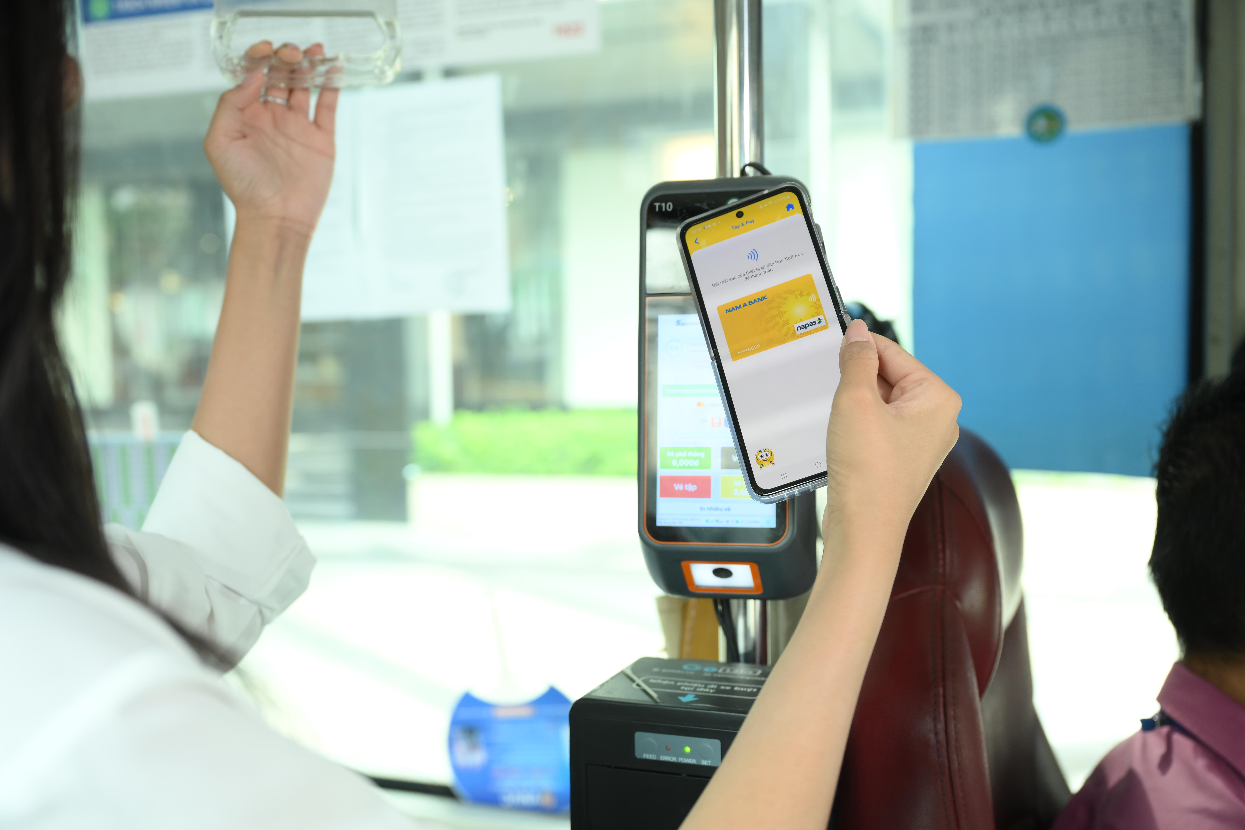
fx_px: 1279
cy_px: 415
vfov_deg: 35.9
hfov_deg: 51.9
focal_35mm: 37
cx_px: 622
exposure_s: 1/320
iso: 1000
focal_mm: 37
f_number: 3.5
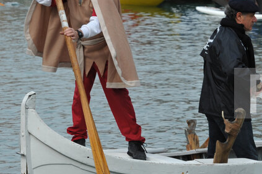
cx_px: 97
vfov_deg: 3.8
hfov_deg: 5.8
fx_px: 2605
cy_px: 56
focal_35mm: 358
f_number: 11
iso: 400
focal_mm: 140
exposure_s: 1/500
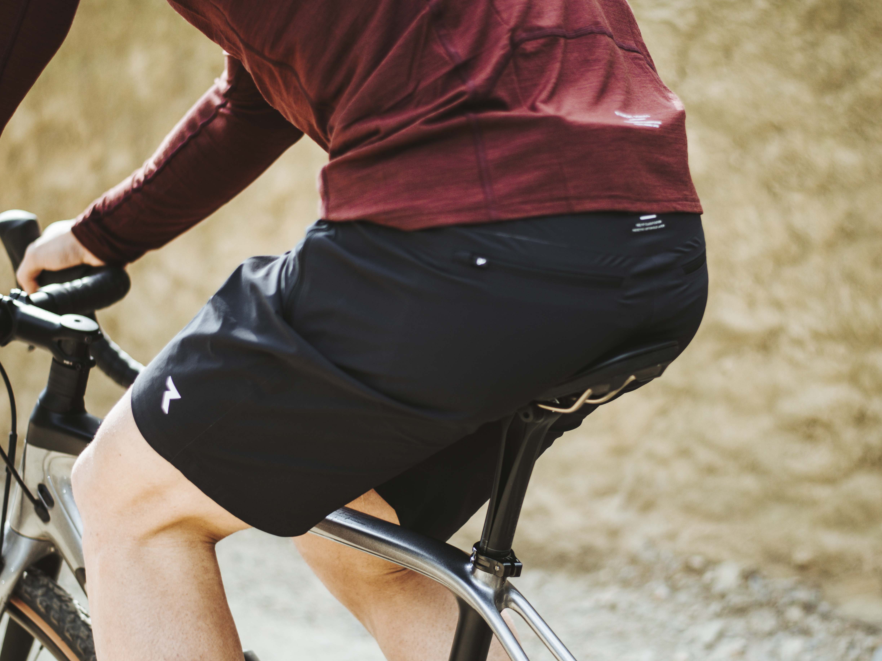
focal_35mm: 82
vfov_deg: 18.0
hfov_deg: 23.8
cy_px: 334
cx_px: 470
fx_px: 2089
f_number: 2
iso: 200
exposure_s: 1/1600
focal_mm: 50
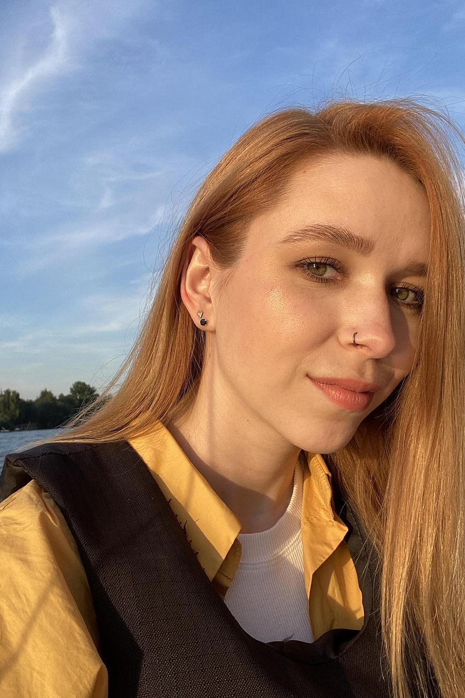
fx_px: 620
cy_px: 344
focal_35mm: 32
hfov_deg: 41.1
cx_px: 245
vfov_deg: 58.7
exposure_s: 1/474
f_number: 2.2
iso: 25
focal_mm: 2.71
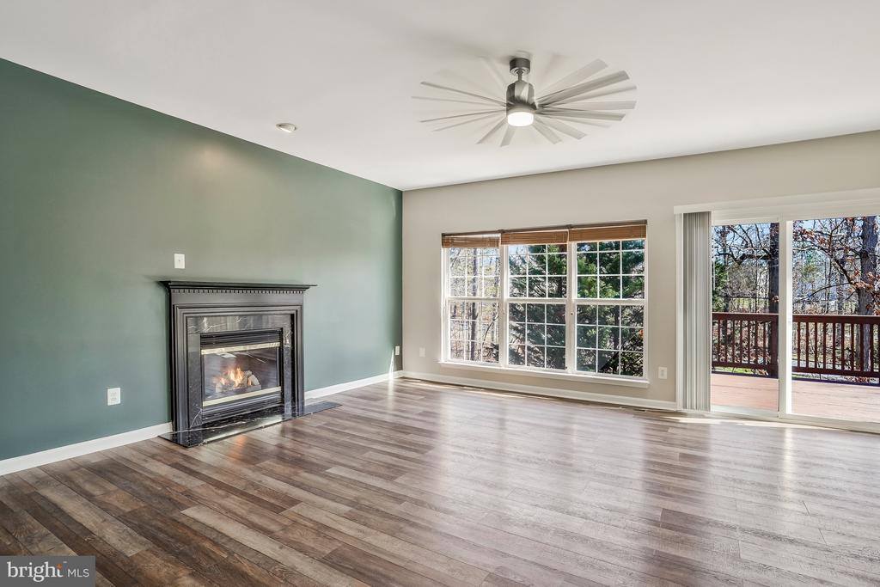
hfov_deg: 93.3
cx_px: 440
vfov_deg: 70.5
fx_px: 416
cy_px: 294
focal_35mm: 17
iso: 1250
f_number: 8
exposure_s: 1/100
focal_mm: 17
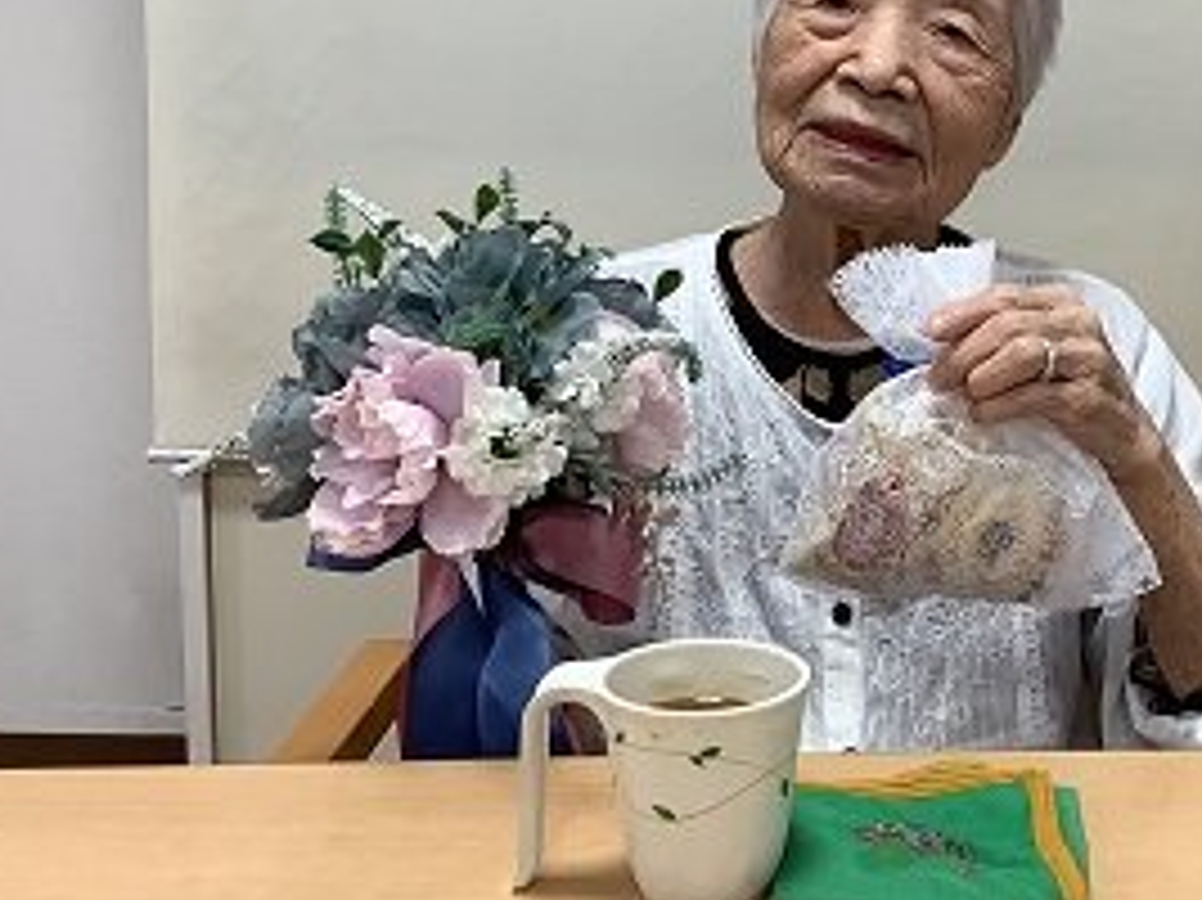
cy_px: 286
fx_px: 2013
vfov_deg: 25.1
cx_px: 842
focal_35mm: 58
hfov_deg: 32.8
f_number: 2.4
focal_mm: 3.3
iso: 64
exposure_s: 1/60
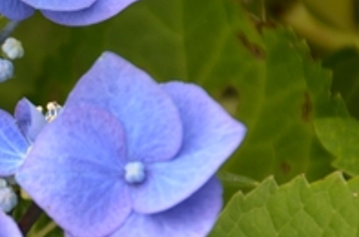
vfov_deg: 1.6
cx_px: -87
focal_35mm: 847
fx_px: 8415
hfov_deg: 2.4
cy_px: 141
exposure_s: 1/125
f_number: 8
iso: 320
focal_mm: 185
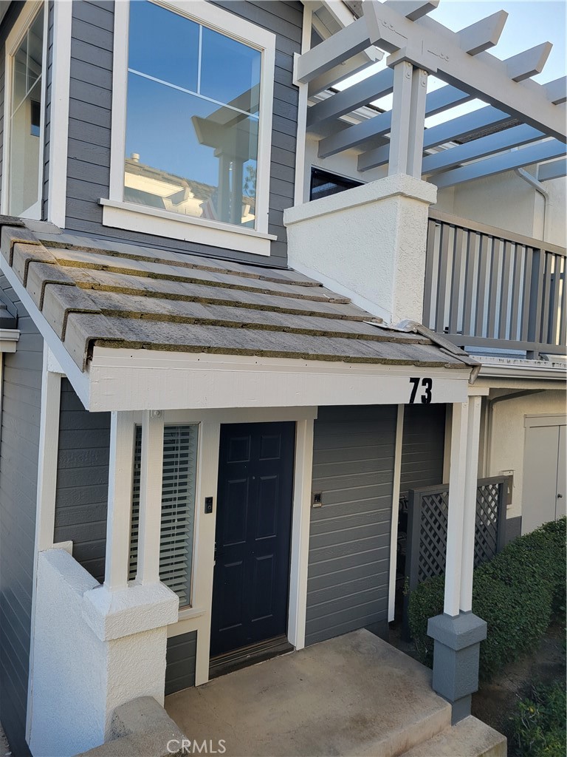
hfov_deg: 53.1
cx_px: 284
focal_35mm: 26
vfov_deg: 67.3
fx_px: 568
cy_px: 378
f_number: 1.8
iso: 40
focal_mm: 5.4
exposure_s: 1/341
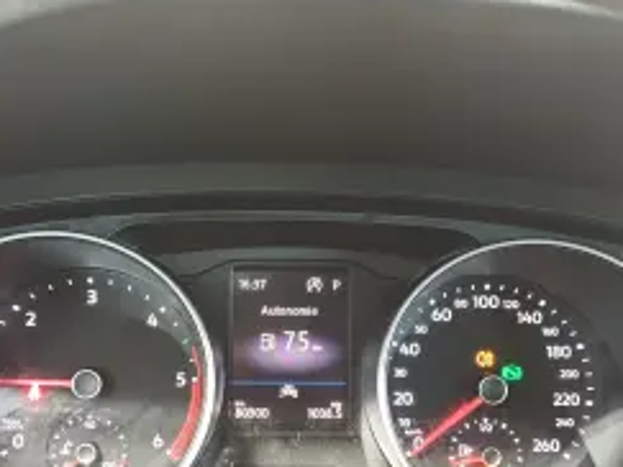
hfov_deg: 50.0
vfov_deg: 37.9
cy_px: 334
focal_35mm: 37
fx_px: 666
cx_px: 274
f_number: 1.8
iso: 640
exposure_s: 1/25
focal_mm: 4.65
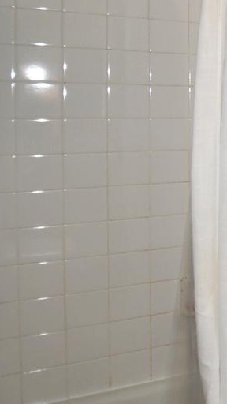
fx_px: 567
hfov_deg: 14.8
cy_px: 133
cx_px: 534
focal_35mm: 53
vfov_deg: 38.7
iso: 640
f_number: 4
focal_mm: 12
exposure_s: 1/60
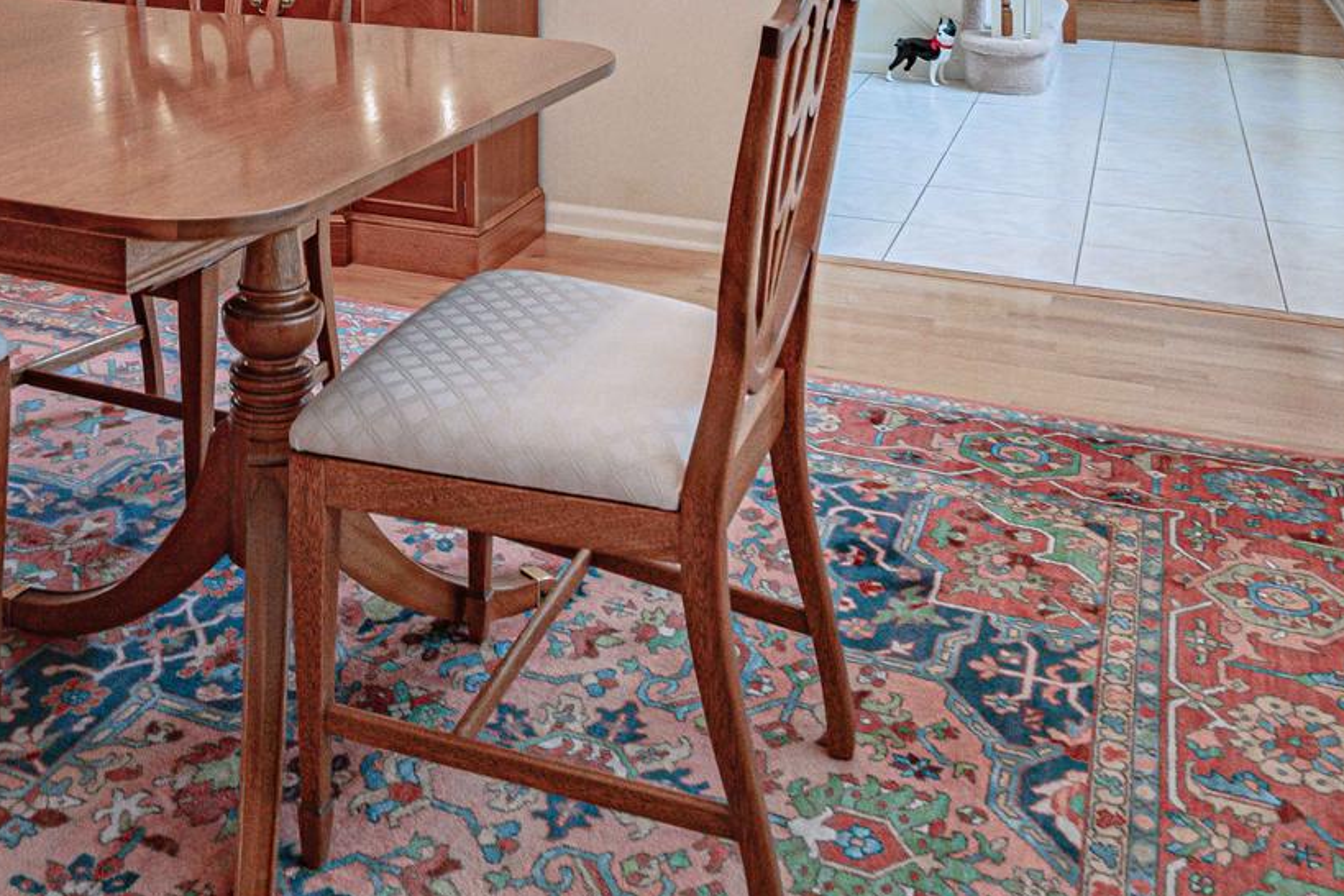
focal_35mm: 40
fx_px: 1493
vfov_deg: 28.9
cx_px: 414
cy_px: -180
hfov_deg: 47.4
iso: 800
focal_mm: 16
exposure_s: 1/640
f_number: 5
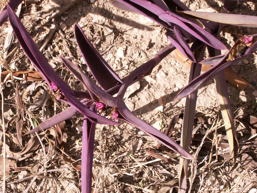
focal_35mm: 62
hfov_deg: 31.2
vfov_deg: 23.7
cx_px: 128
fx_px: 460
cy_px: 96
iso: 50
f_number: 7.1
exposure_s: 1/160
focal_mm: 10.3
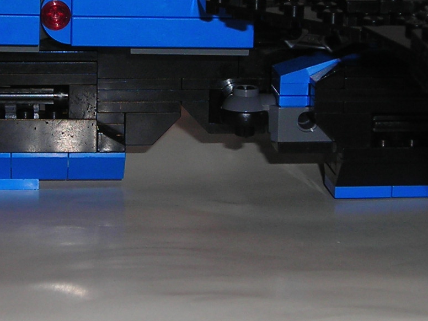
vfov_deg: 11.7
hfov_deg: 15.5
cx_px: 124
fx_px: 1570
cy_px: 101
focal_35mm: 127
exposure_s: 1/60.1
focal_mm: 6.3
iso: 50
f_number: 3.2
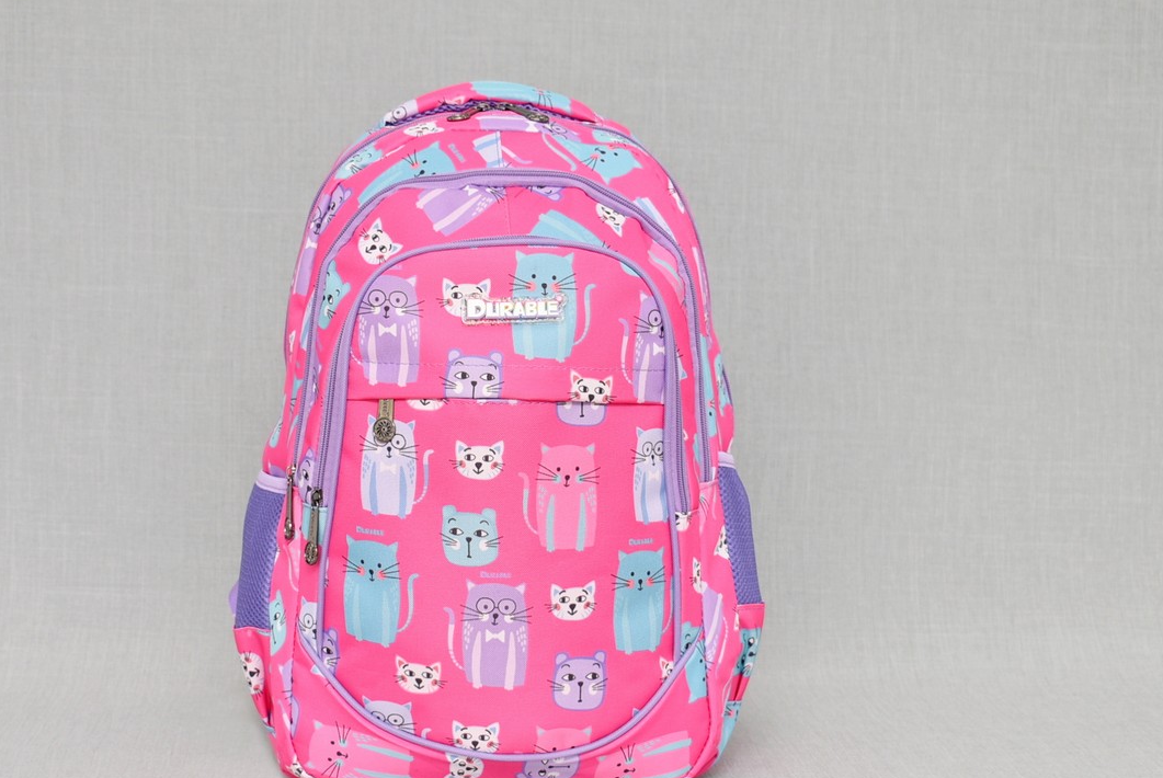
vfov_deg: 18.0
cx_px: 504
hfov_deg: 26.6
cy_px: 428
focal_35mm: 76
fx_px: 2458
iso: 100
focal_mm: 42
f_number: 5.6
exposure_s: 1/60
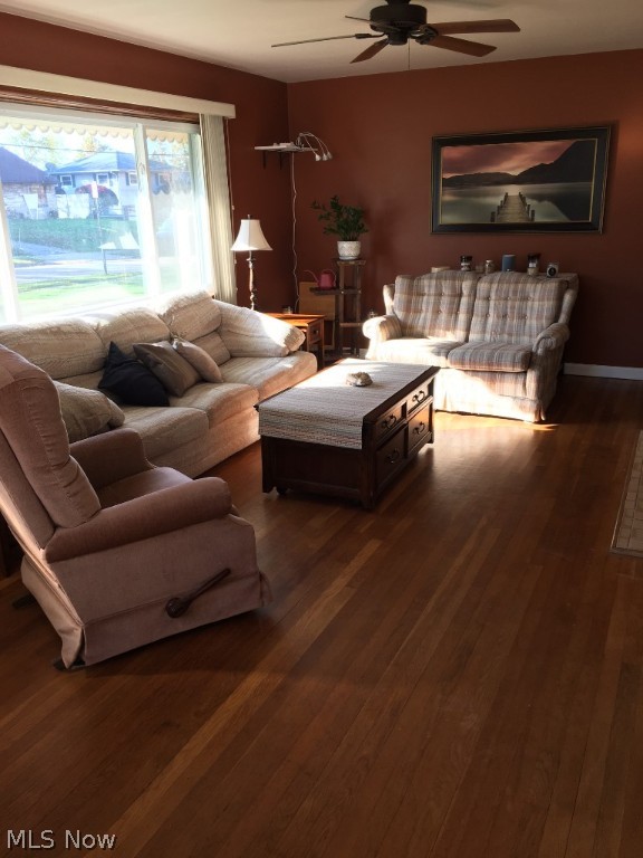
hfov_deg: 48.2
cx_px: 322
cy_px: 429
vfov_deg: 61.7
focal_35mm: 29
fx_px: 718
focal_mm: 4.15
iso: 25
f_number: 2.2
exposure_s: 1/60
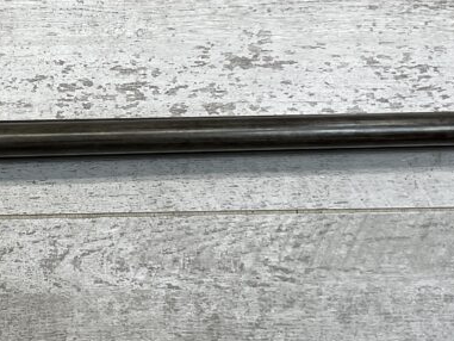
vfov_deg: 18.9
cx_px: 70
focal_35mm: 78
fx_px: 1023
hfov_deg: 24.5
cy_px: 123
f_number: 1.8
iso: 16
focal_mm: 3
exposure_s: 1/198
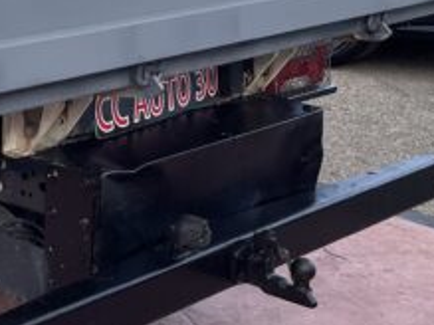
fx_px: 1190
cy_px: 14
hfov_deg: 18.6
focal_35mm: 95
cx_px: -190
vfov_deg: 15.3
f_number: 1.6
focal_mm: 5.1
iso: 32
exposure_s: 1/386
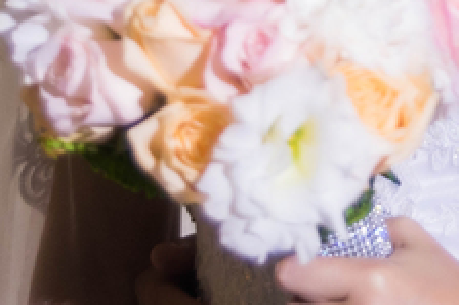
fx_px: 2599
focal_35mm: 204
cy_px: -191
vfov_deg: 6.6
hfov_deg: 10.0
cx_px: 443
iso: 800
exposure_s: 1/100
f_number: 2.8
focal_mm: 38
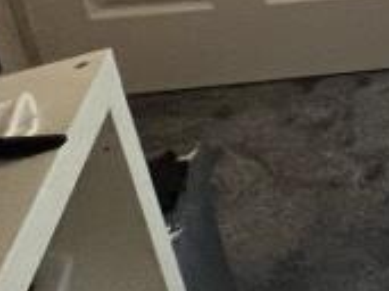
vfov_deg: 14.4
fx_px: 876
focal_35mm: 78
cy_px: -355
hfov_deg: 12.3
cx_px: 1110
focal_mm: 1.57
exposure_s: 1/50
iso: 160
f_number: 1.8
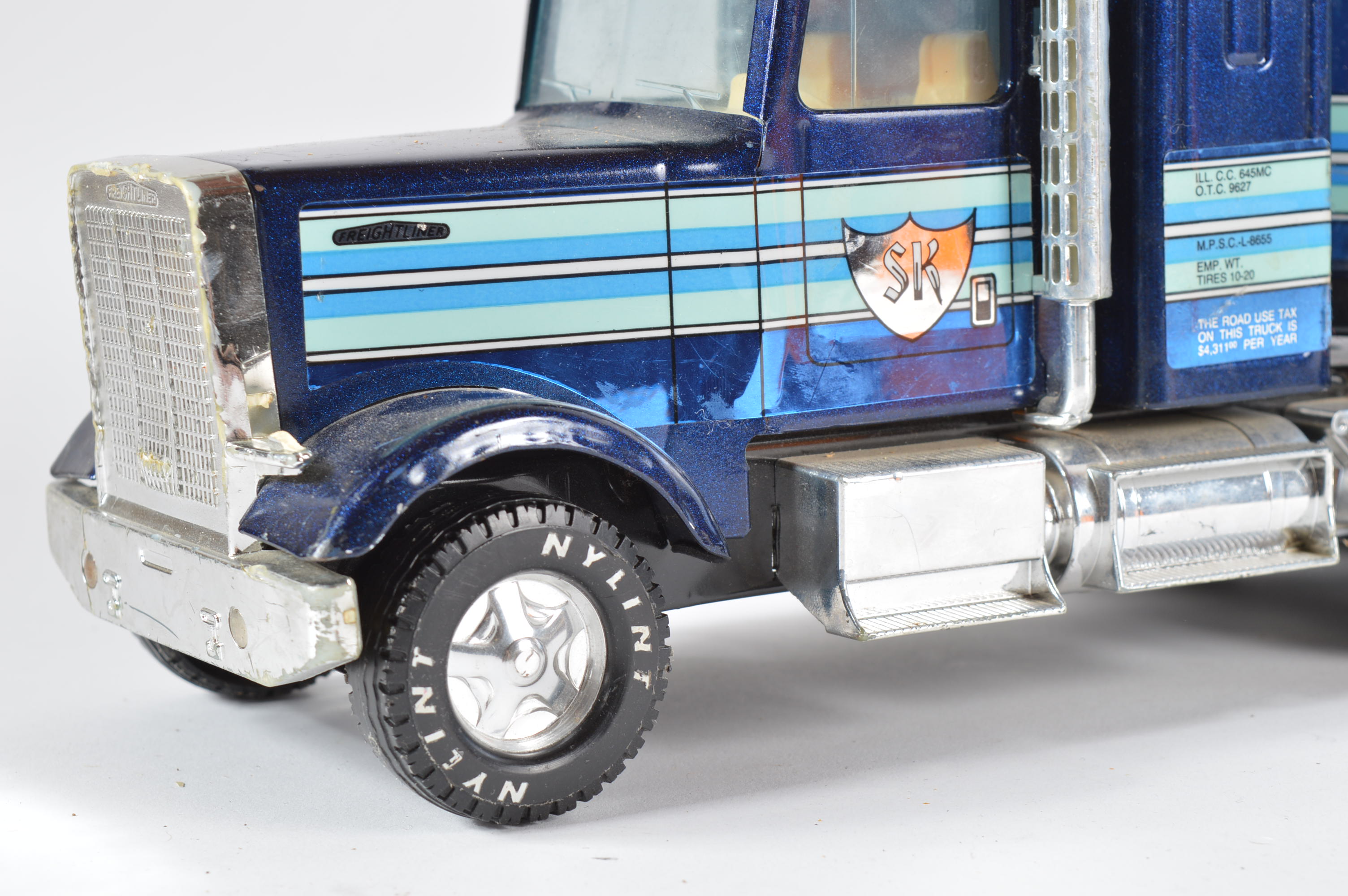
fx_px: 3086
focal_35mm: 82
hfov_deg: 24.6
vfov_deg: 16.5
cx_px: 674
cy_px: 448
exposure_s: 1/125
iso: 100
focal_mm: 55
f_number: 10
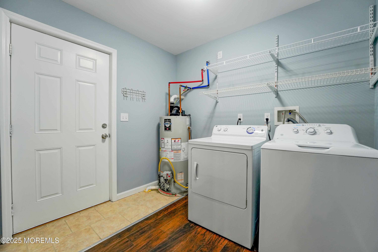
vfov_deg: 81.2
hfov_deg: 104.3
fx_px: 147
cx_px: 189
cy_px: 126
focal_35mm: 14
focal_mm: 14
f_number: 9
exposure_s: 1/60
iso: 1000
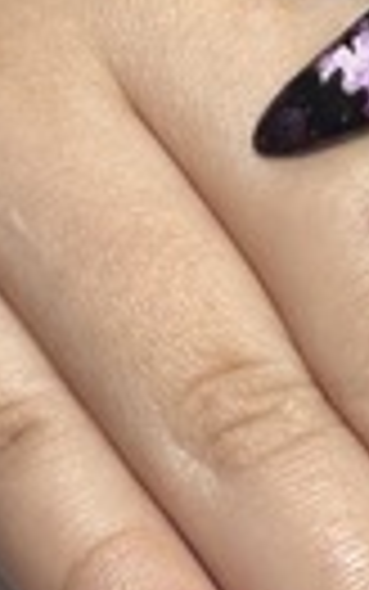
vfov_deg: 7.3
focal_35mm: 286
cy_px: 185
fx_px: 4597
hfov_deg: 4.6
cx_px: 583
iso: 64
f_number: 2.8
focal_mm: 9
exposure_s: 1/100
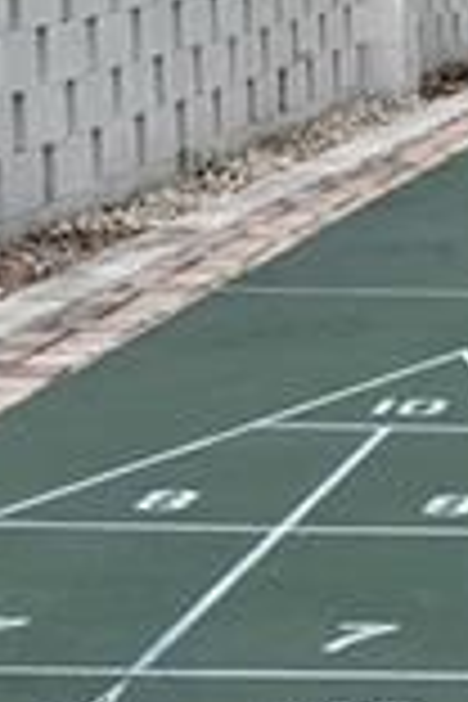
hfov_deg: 9.2
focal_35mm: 139
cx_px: 968
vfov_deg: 14.8
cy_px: 320
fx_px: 2710
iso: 25
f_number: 1.8
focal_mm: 4.25
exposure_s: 1/2033
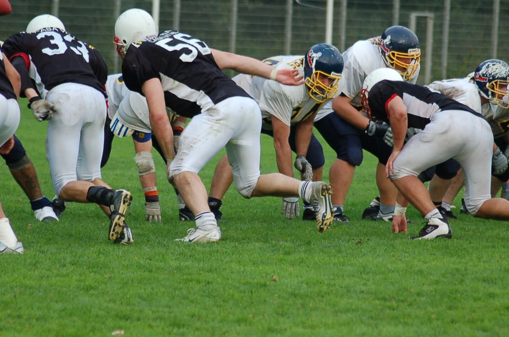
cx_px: 244
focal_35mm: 345
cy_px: 127
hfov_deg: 6.0
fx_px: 4869
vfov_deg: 4.0
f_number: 4.5
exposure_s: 1/640
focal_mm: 150
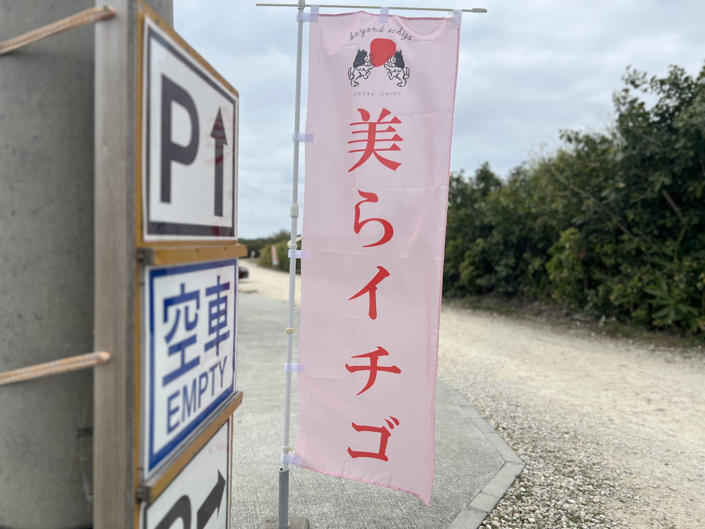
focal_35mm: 26
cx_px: 352
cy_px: 264
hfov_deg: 67.3
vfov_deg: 53.1
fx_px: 530
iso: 50
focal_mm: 5.7
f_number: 1.5
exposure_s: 1/5882
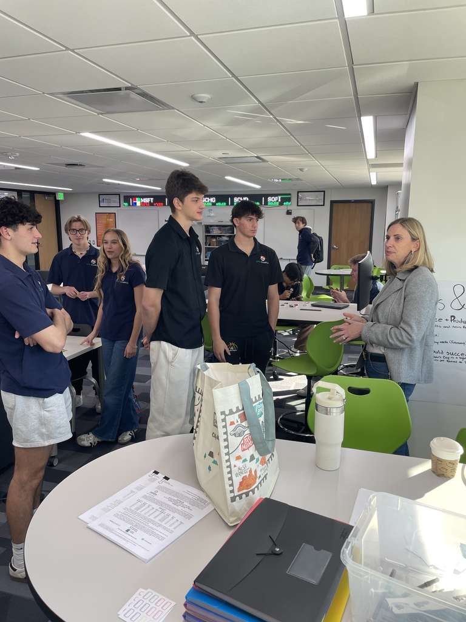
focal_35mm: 26
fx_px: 467
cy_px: 311
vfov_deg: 67.3
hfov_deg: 53.1
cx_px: 233
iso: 40
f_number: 1.6
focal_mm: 4.2
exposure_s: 1/100
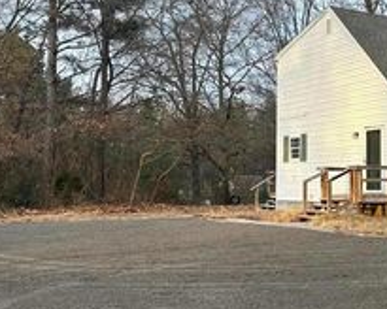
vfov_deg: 24.6
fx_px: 710
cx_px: 310
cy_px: 131
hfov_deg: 29.8
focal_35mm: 62
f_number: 1.5
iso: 32
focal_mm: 5.7
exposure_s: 1/145
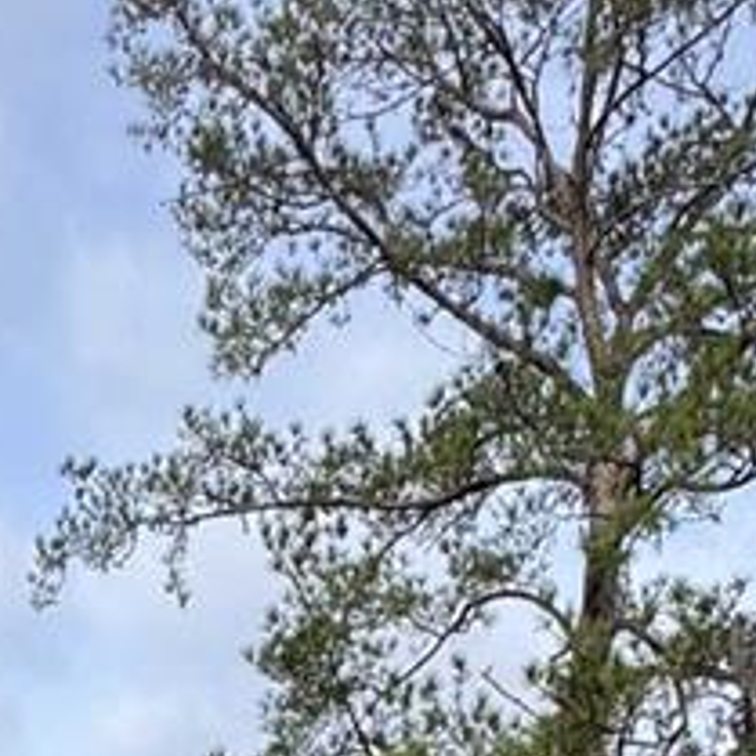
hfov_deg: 23.8
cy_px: 1621
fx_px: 1754
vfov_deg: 16.5
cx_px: 98
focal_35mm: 71
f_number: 2.2
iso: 40
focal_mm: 2.22
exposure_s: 1/401
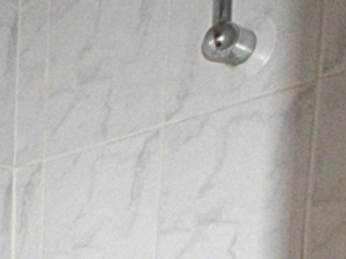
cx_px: -240
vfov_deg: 14.9
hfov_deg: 19.8
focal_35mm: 78
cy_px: 540
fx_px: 779
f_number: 22
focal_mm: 10
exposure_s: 1/60
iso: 3200
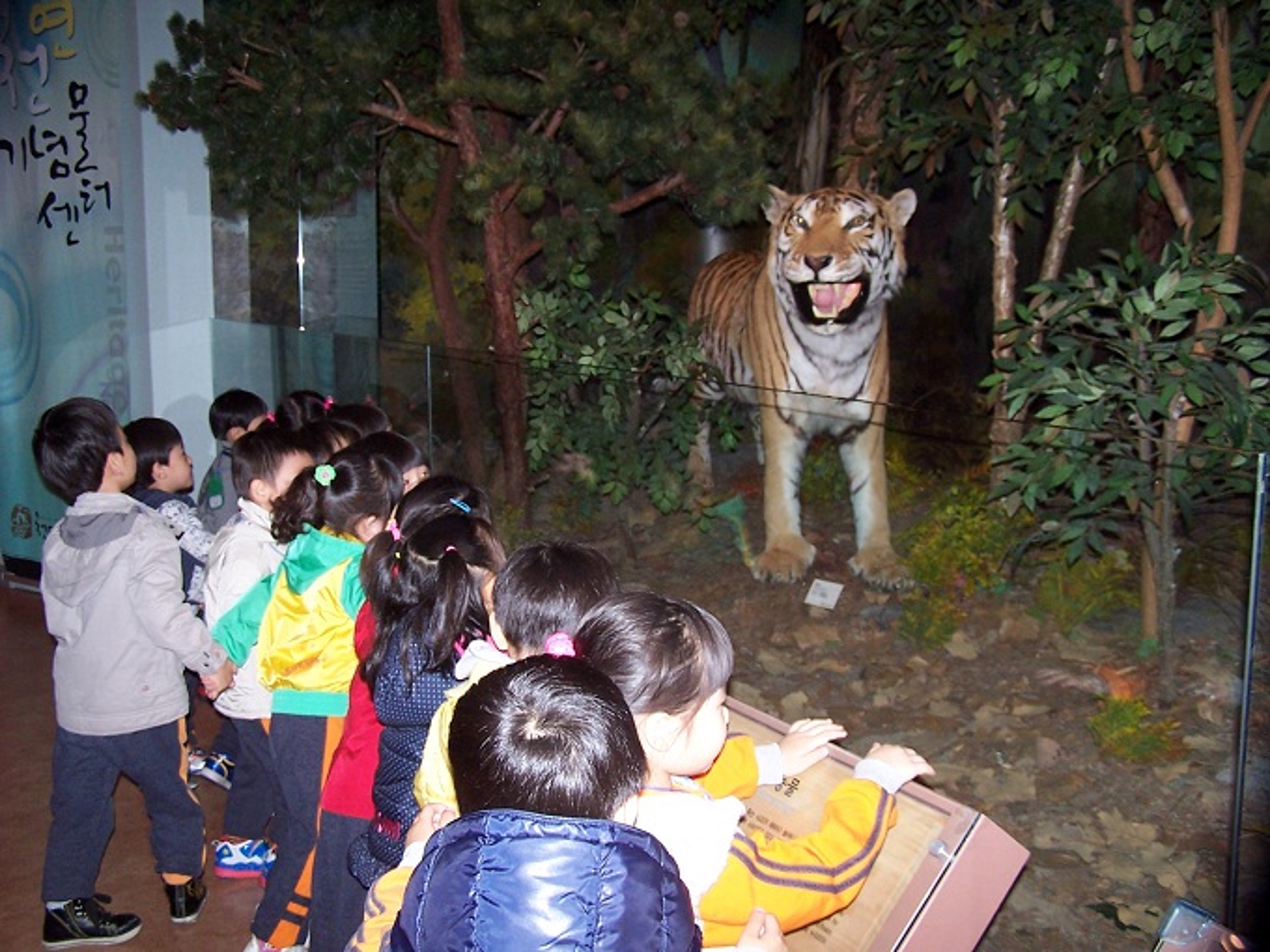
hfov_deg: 49.0
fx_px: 1394
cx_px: 635
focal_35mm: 38
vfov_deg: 37.7
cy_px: 476
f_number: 2.8
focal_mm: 6.3
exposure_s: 1/60
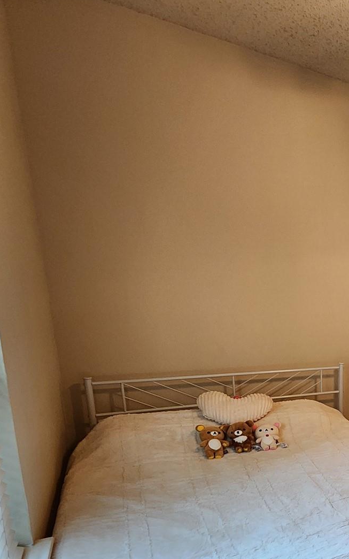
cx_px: 503
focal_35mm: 27
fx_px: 411
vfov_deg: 66.2
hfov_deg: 30.2
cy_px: 380
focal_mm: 2.2
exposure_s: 1/30
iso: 400
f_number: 2.2
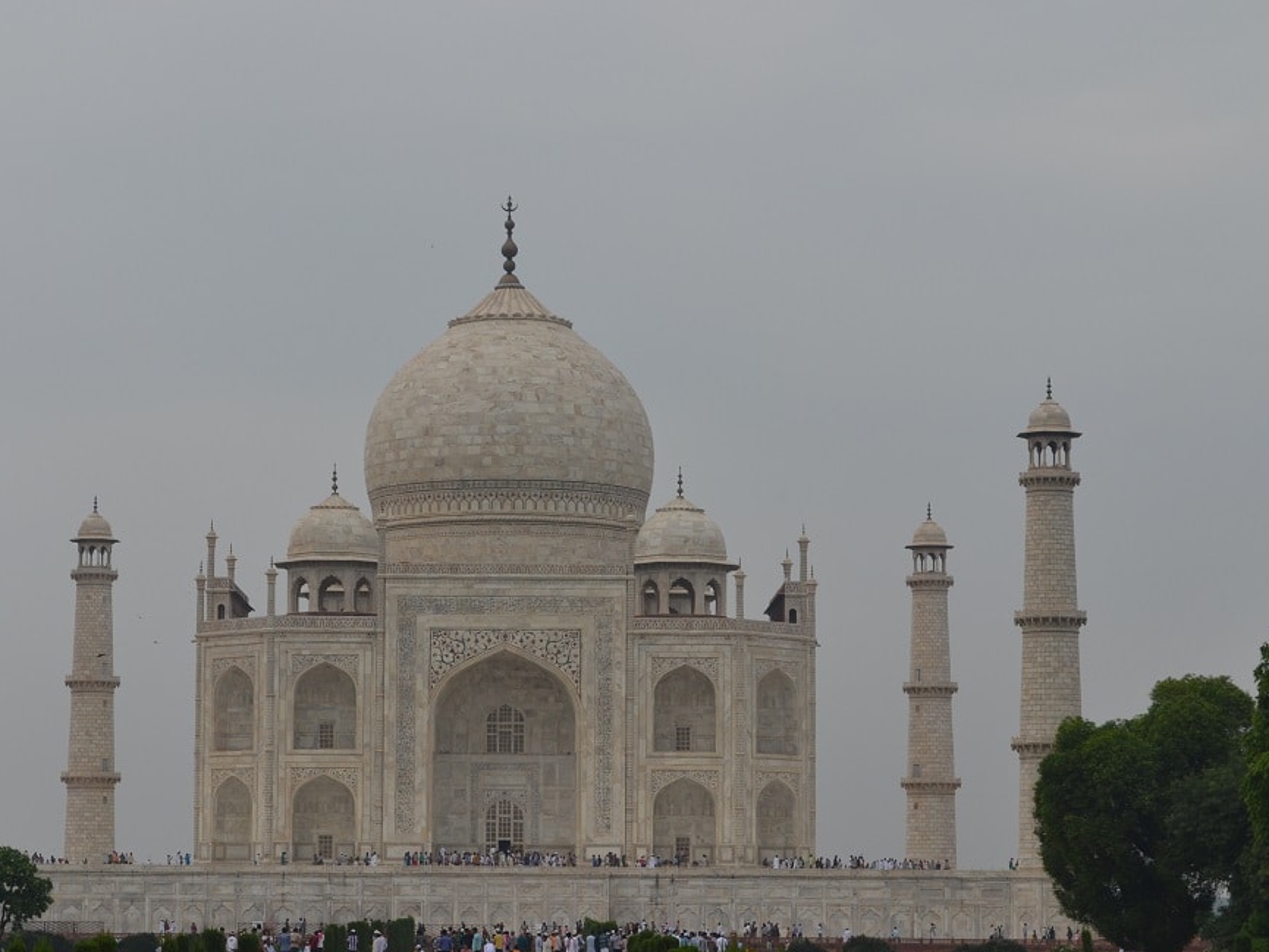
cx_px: 503
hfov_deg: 20.4
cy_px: 541
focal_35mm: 96
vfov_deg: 15.4
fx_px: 3520
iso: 100
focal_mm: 50
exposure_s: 1/250
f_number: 8
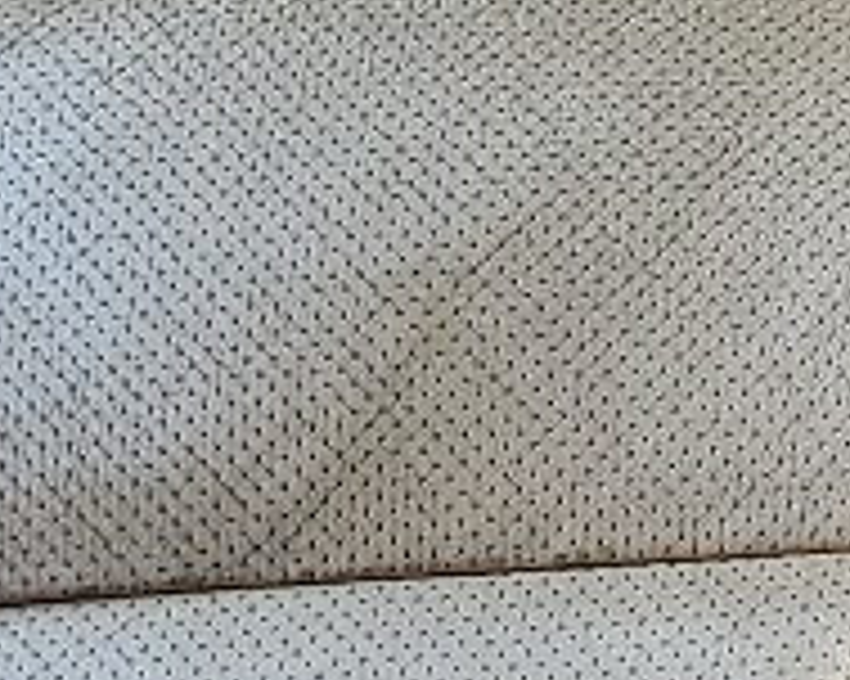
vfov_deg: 6.8
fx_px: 5406
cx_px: 2019
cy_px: -946
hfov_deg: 8.3
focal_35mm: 215
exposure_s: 1/455
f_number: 1.5
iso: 50
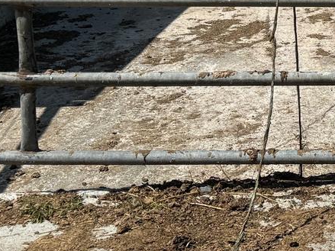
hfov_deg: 16.4
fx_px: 1084
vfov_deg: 12.5
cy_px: -130
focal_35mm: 112
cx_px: 469
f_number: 1.78
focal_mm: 6.76
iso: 80
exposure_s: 1/5814
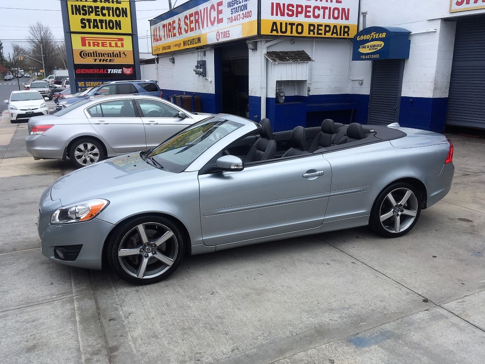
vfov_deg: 48.2
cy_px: 182
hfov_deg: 61.7
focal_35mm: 29
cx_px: 242
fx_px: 406
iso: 25
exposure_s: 1/610
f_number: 2.2
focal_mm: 4.15
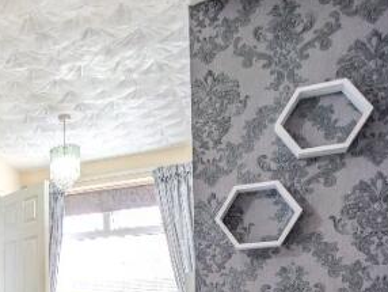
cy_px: 301
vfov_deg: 30.9
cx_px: -92
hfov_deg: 34.0
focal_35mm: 43
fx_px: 482
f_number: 1.7
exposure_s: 1/76.7
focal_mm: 2.02
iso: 75
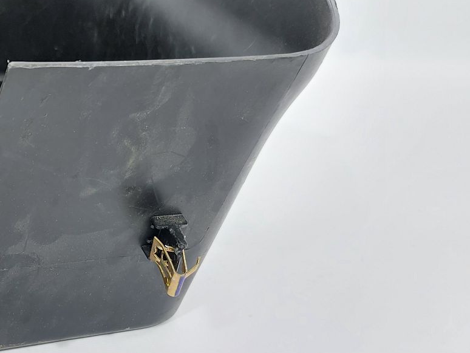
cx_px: 62
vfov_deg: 33.2
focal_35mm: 43
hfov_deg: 41.0
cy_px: 250
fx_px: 584
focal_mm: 5.23
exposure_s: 1/50
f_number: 1.8
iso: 125
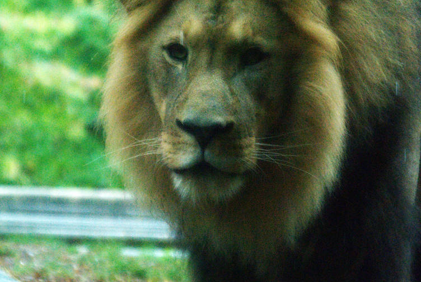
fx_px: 5049
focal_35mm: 431
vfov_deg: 3.2
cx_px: 224
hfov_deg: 4.8
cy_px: 95
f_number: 6
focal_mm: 135
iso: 3200
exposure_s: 1/320
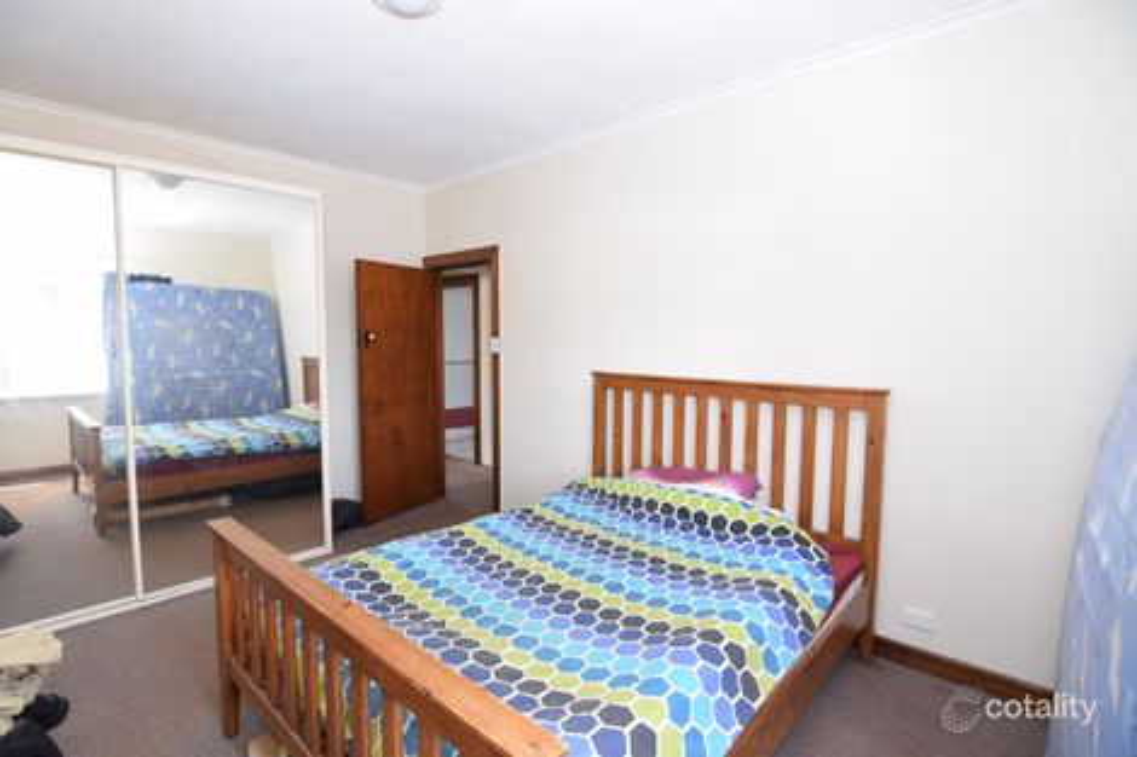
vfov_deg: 72.0
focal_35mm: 16
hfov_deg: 95.0
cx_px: 568
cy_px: 378
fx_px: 521
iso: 400
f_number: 4.5
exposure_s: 1/80
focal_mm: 11
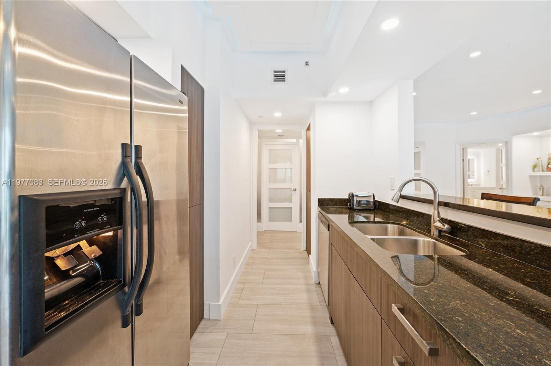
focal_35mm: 14
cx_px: 276
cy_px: 183
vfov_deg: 81.1
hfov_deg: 104.3
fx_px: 214
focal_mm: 14
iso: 200
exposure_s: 1/1.67
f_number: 8
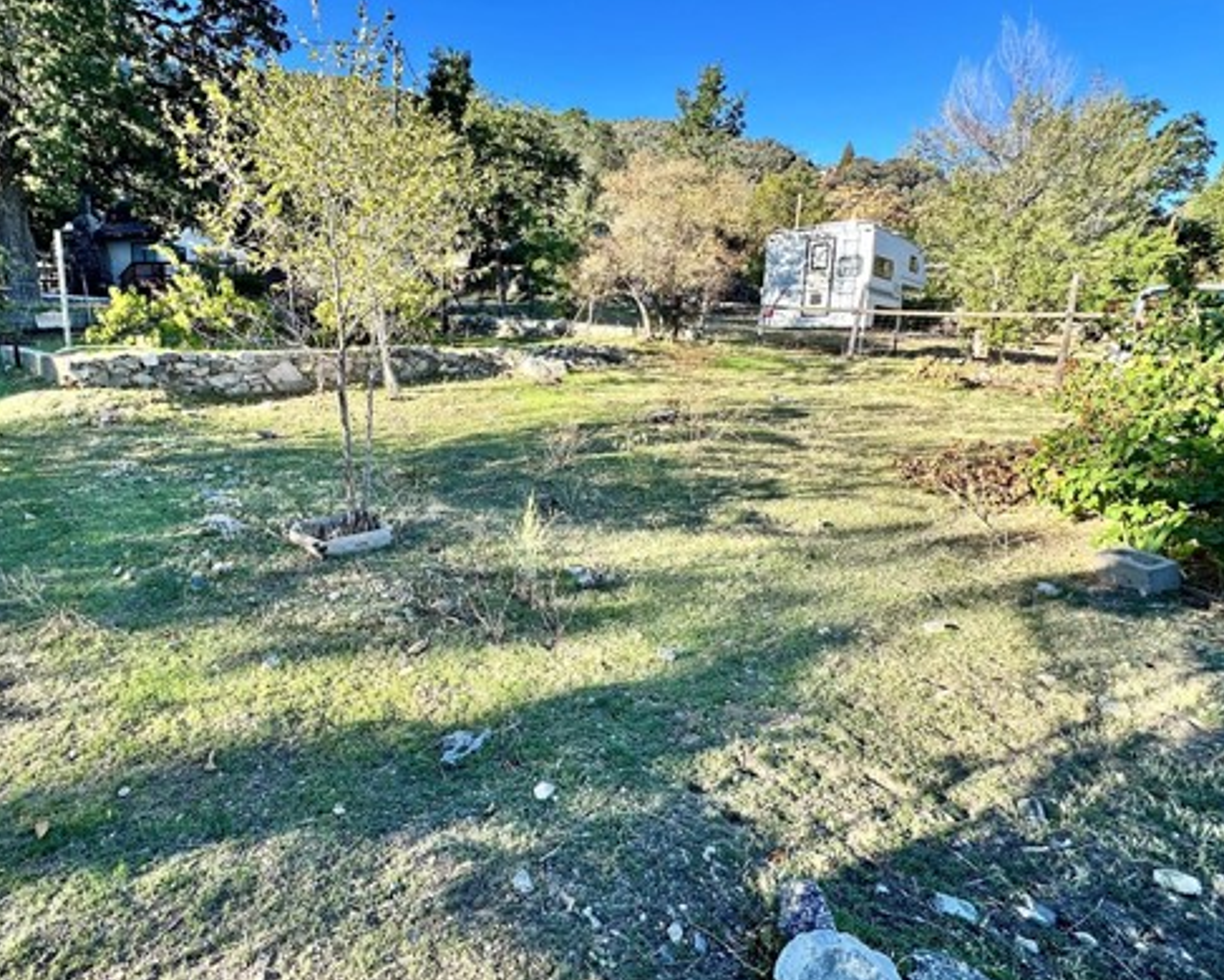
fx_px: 652
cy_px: 438
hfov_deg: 85.0
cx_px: 473
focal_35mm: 18
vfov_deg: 73.6
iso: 40
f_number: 2.2
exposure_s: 1/412
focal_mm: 2.22
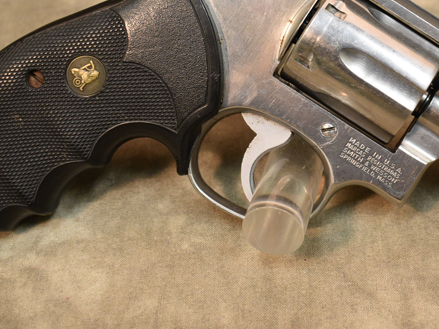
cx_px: 324
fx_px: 850
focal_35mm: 67
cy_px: 83
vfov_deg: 21.7
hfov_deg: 28.6
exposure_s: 1/60
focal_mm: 22
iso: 800
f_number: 4.5
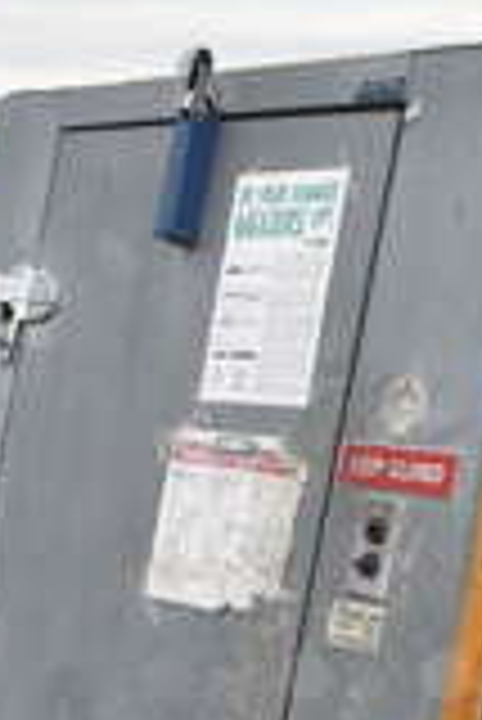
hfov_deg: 13.2
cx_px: 446
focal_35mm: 103
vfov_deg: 18.8
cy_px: 860
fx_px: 2064
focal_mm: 18
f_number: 5.6
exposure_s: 1/125
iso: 250
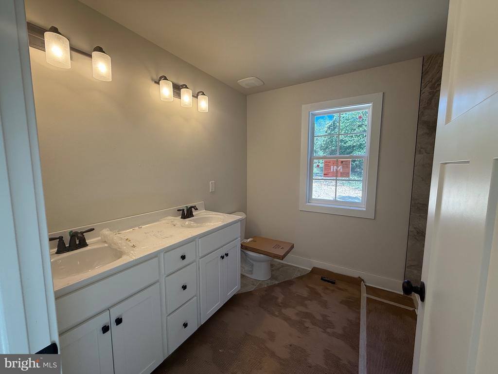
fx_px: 201
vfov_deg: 85.7
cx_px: 249
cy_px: 187
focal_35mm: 14
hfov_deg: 102.1
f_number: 2.2
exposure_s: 1/120
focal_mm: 2.22
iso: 64
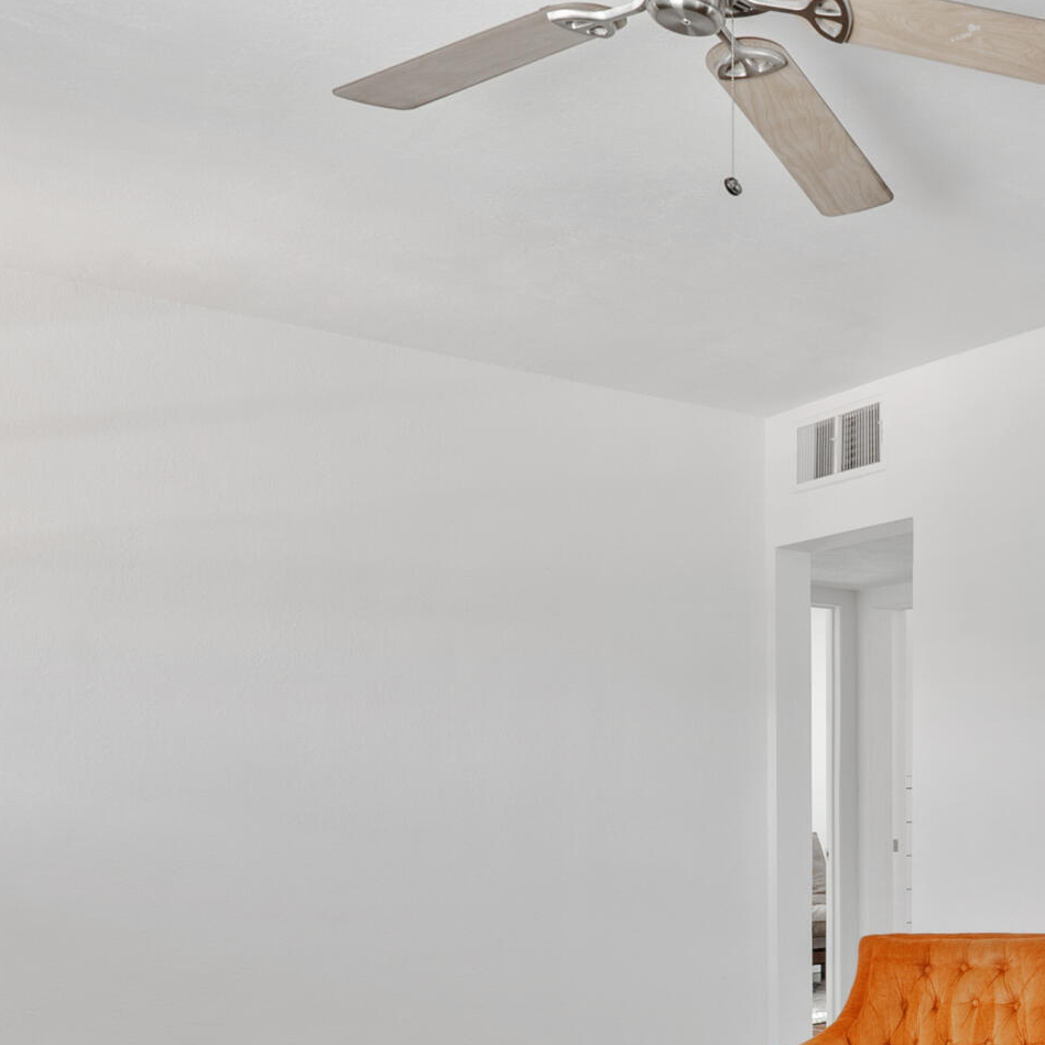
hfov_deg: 32.3
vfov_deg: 37.8
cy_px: 825
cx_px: 1261
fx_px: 1469
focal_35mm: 43
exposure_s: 1
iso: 100
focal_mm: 16
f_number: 8
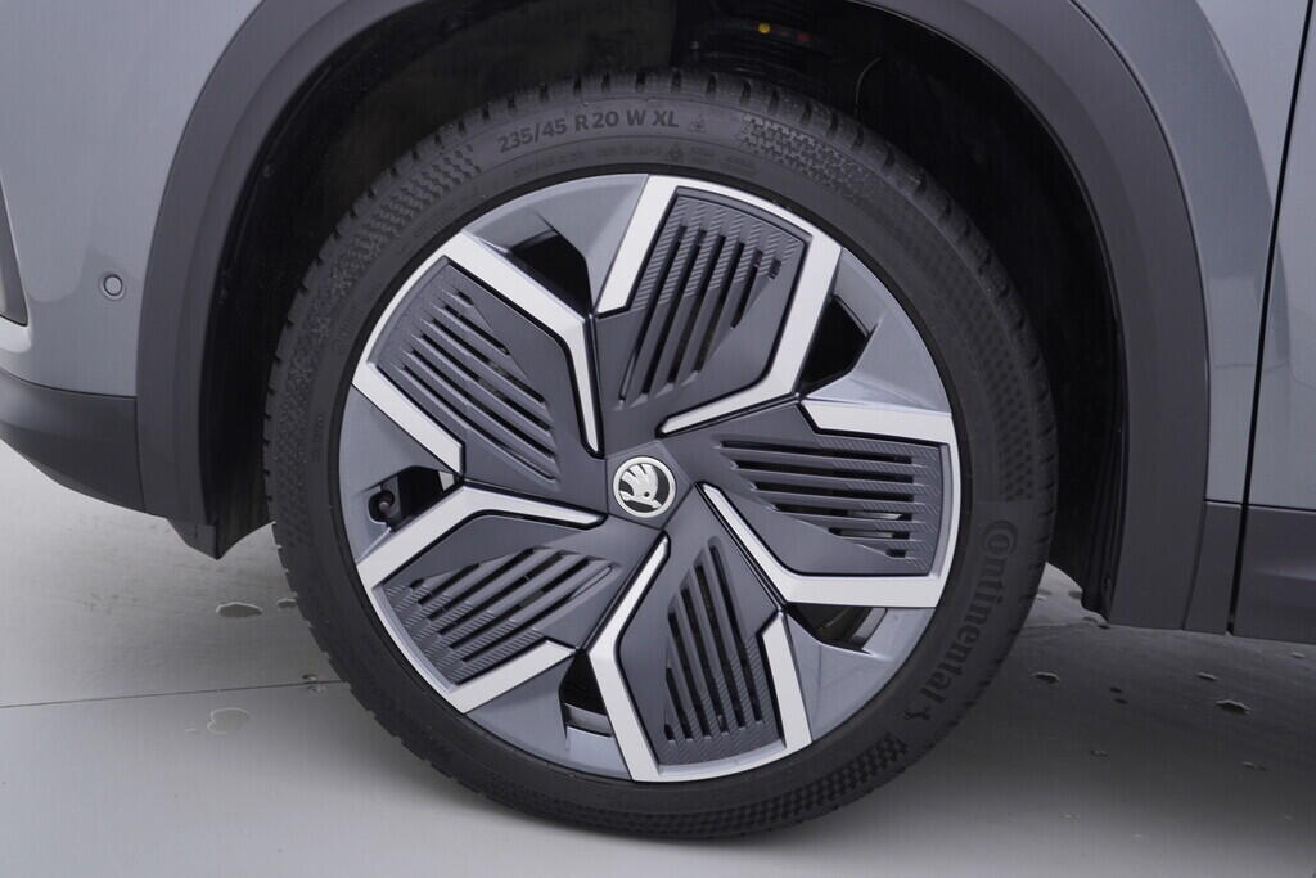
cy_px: 439
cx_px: 658
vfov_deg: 36.9
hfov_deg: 53.1
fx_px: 1316
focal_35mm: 36
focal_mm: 24
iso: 125
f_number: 3.5
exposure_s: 1/60
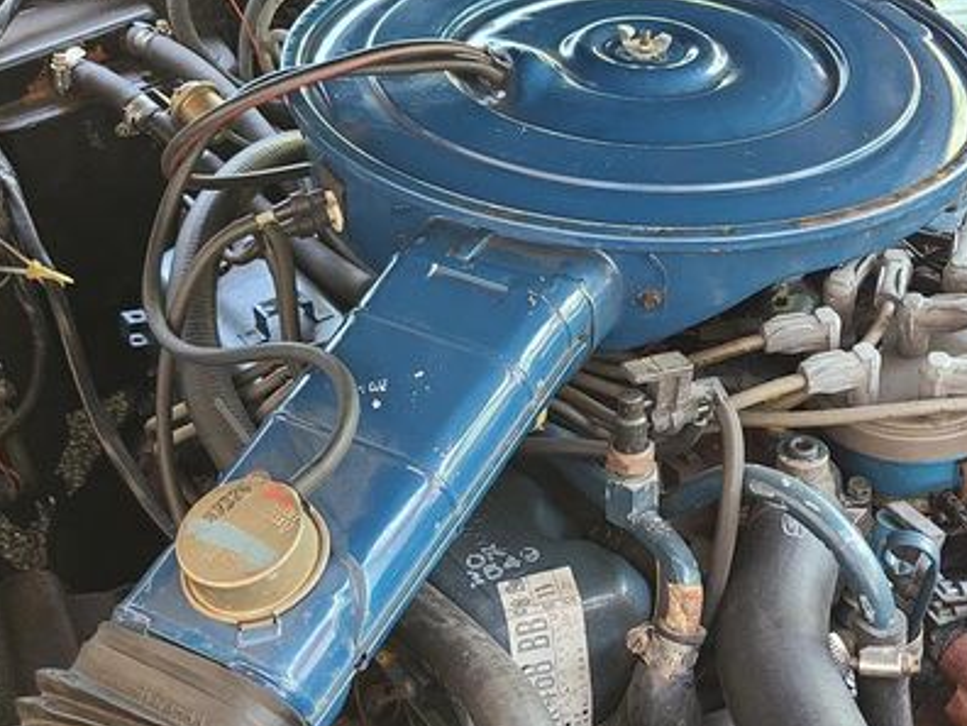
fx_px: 1173
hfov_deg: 44.1
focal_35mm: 42
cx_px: 645
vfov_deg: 34.3
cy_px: 374
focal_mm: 5.4
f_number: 1.8
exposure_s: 1/60
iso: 250
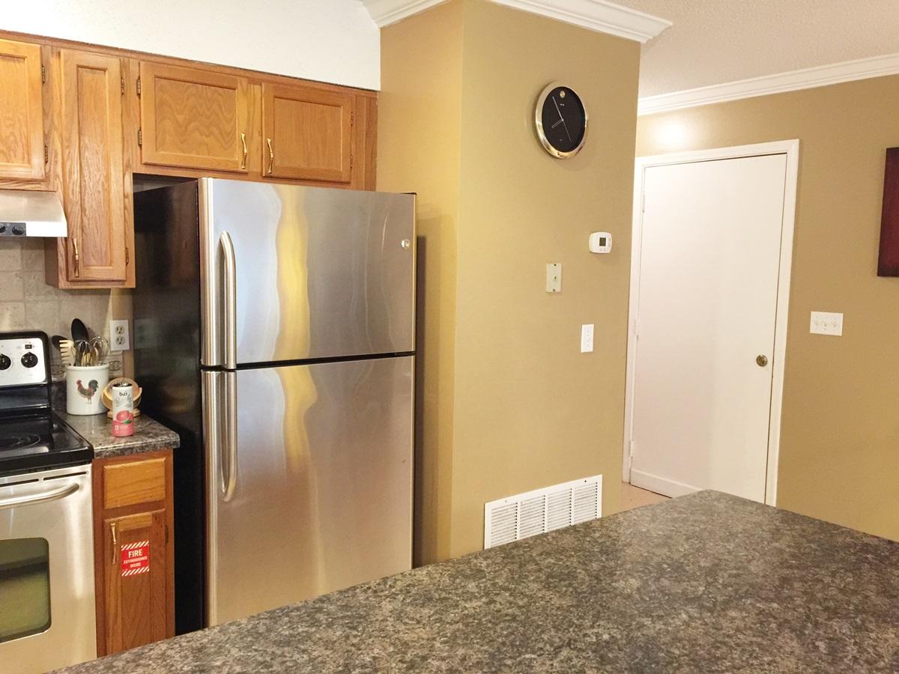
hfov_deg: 61.7
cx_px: 450
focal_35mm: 29
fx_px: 753
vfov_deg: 48.2
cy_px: 337
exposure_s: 1/15
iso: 125
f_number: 2.2
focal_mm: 4.15
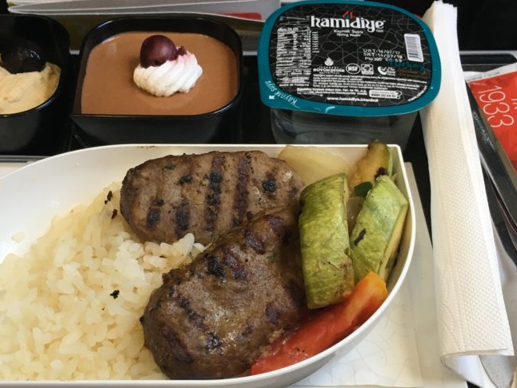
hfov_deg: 41.2
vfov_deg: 31.4
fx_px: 687
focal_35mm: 46
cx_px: 235
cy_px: 236
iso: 50
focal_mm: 4.15
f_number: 2.2
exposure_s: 1/33
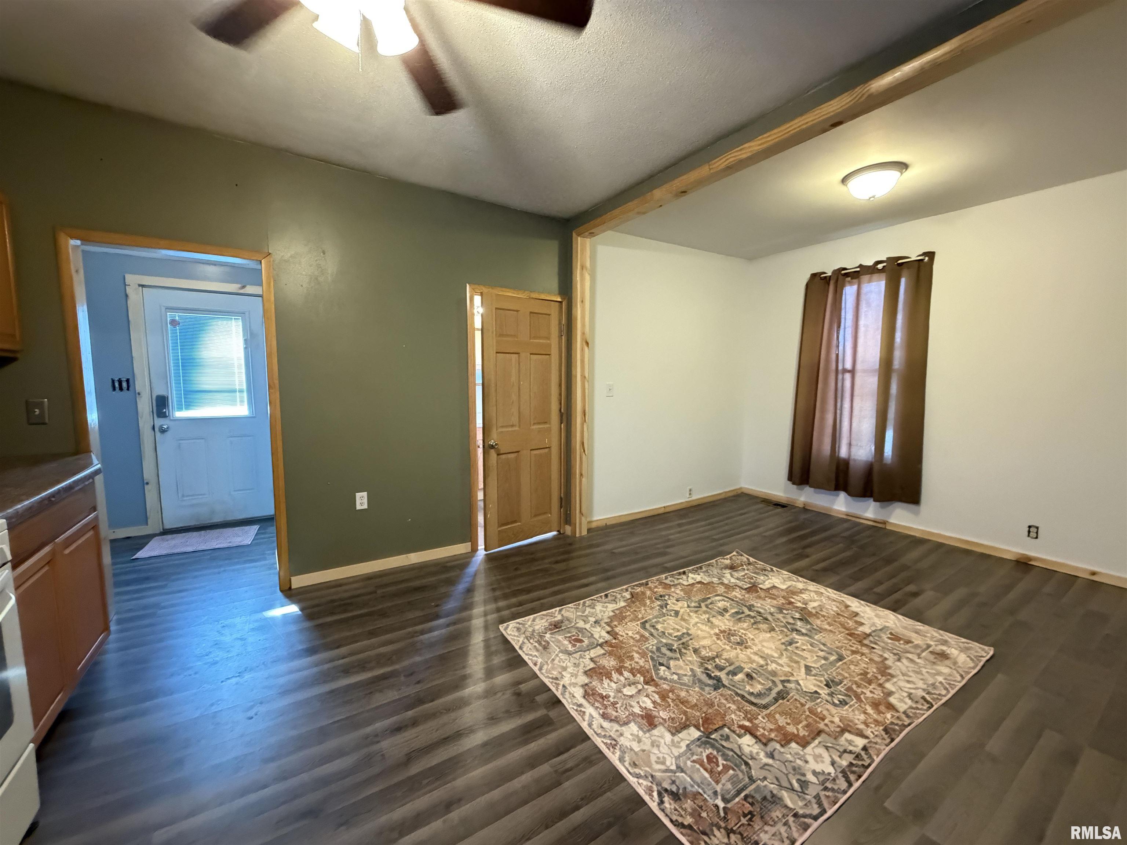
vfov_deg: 85.7
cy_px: 422
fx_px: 456
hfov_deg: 102.1
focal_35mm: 14
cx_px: 564
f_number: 2.2
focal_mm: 2.22
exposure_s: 1/60
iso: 1250
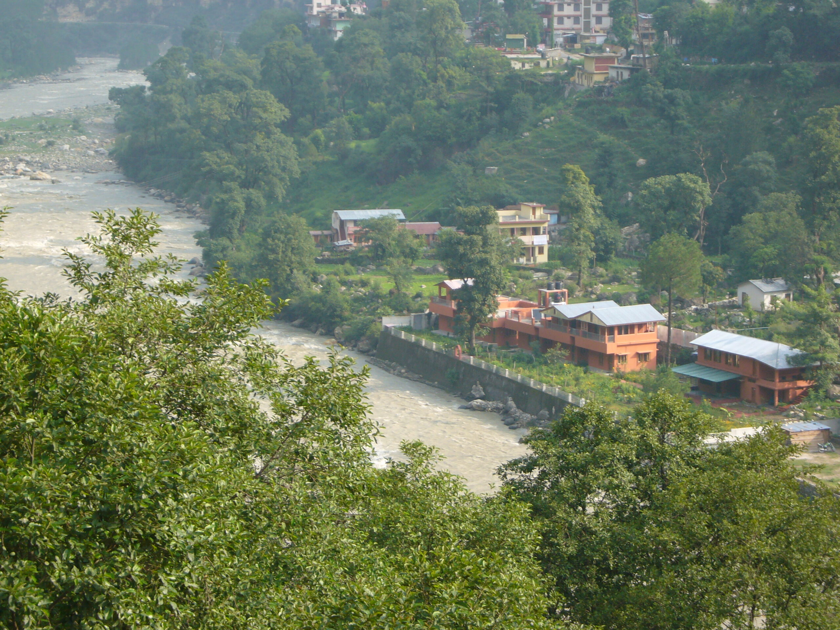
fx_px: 2475
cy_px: 315
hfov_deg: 19.3
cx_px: 420
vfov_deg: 14.5
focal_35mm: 102
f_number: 5.6
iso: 80
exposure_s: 1/125
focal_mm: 16.8
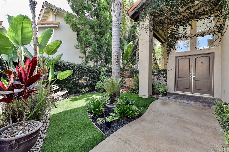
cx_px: 114
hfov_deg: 104.2
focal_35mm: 14
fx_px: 89
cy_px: 76
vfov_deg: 81.2
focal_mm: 14
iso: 200
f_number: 7.1
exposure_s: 1/60
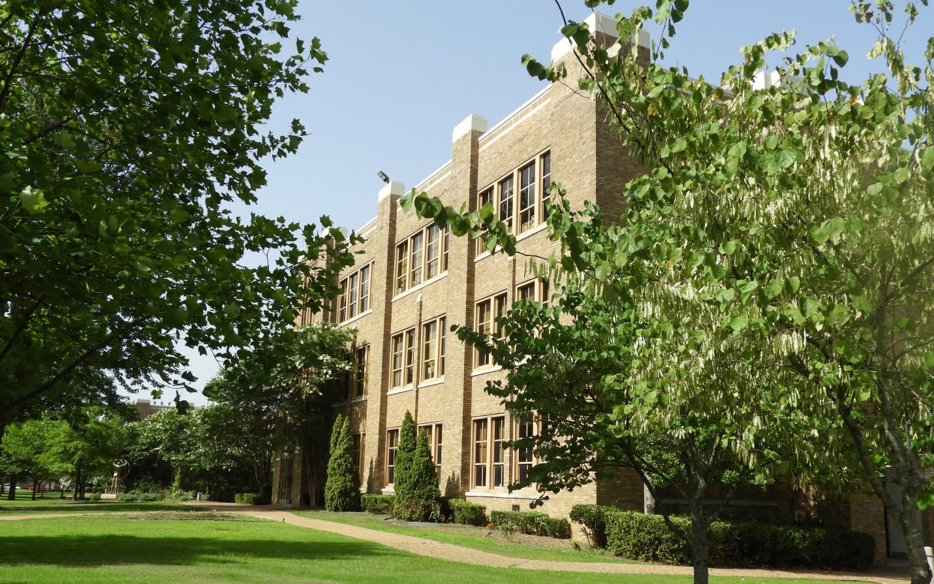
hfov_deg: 59.7
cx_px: 465
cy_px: 325
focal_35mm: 32
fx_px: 814
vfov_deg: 39.4
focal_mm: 5.4
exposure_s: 1/800
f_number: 3.5
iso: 100
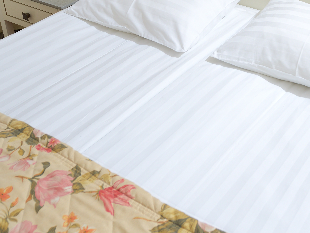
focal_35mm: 52
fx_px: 466
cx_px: 282
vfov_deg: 25.9
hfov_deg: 34.6
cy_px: -25
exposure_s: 1/160
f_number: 5
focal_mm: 21
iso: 125
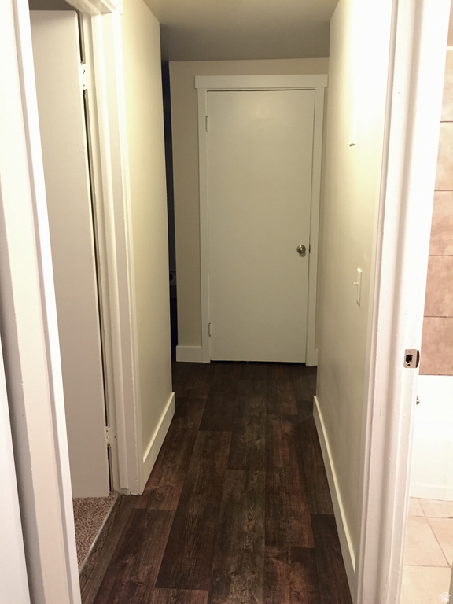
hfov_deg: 48.2
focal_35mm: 29
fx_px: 506
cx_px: 226
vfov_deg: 61.7
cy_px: 302
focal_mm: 4.15
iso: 250
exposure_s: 1/24
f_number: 2.2
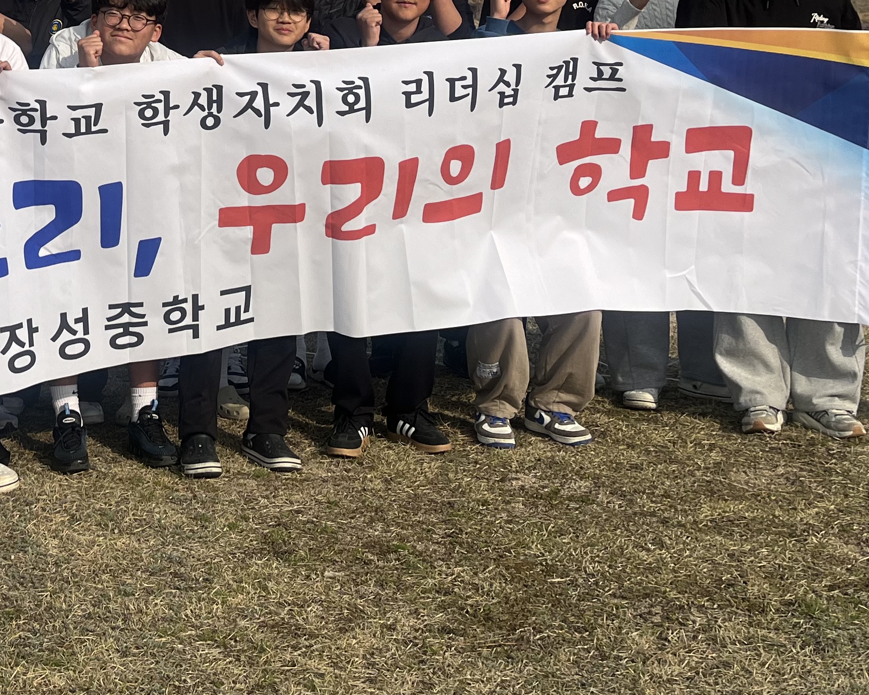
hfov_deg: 28.5
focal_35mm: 63
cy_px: -61
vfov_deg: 22.9
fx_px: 1620
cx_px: 42
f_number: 1.6
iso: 50
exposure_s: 1/4016
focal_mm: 5.1
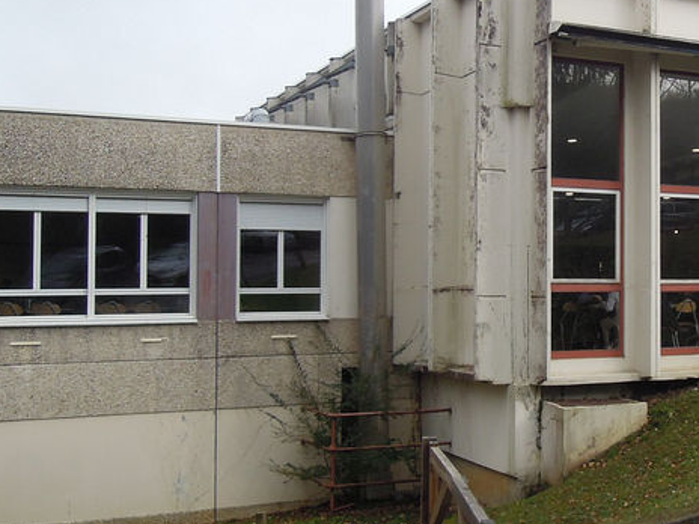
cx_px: 595
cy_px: 230
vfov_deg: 27.5
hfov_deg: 34.6
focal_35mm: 53
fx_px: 1070
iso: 160
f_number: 2.8
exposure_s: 1/1250
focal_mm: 4.3
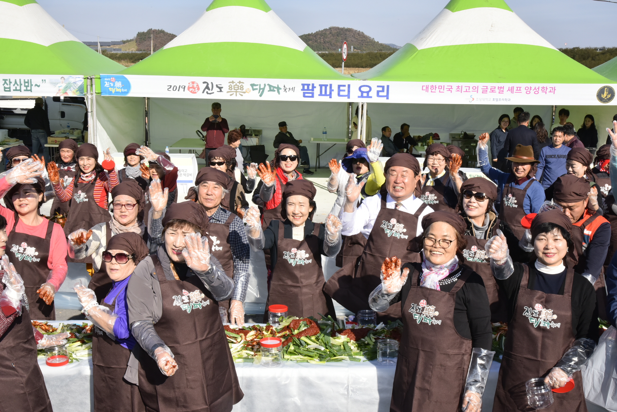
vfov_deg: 29.3
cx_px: 308
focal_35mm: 46
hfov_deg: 42.7
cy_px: 206
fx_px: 788
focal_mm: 46
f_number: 22
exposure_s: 1/250
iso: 800
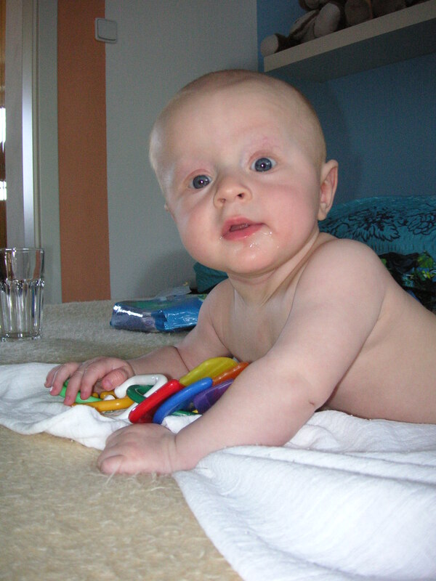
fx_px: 621
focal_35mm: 37
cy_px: 290
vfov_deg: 50.1
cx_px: 218
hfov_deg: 38.7
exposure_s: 1/45
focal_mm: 6.1
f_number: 2.8
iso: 160
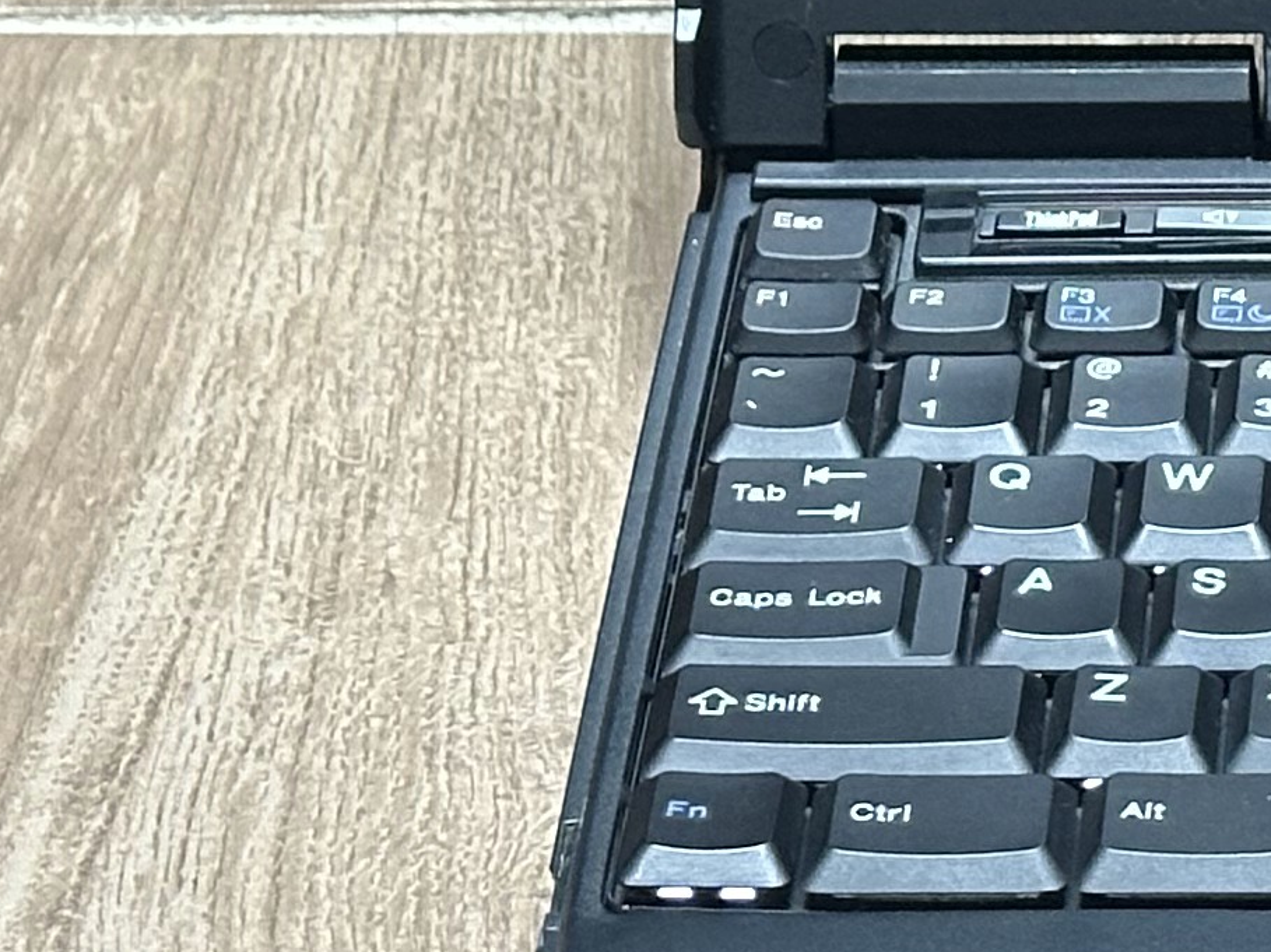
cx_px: 1790
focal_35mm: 213
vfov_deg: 6.9
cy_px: -115
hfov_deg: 9.1
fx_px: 7818
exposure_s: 1/40
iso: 200
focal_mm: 6.86
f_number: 1.78
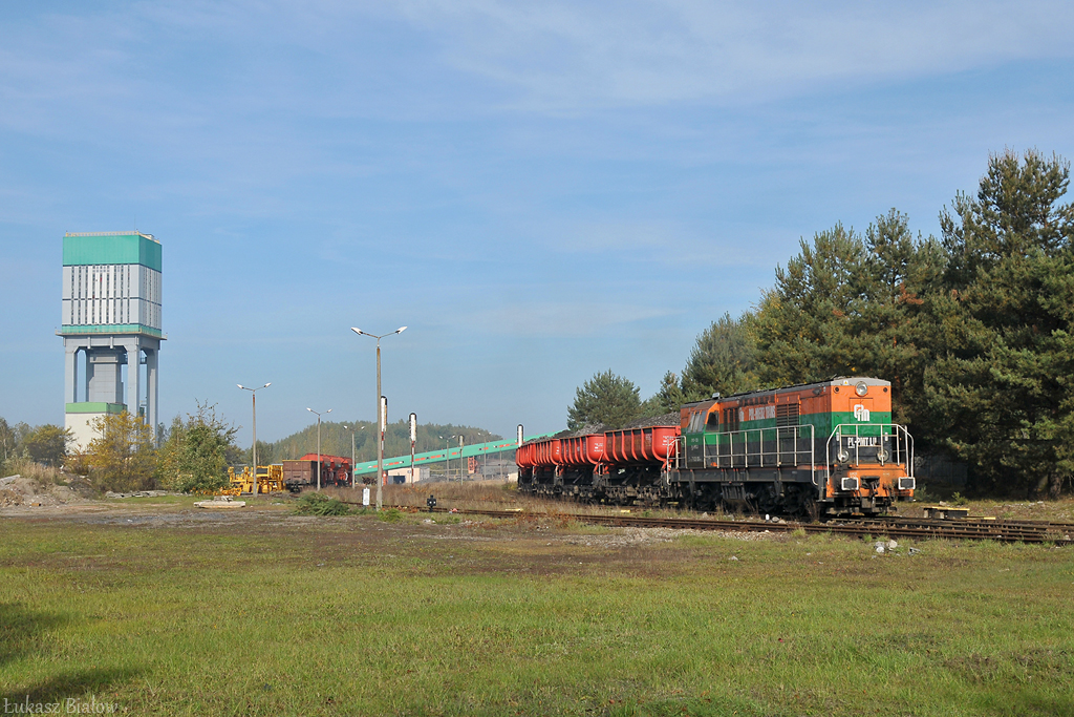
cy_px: 358
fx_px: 1432
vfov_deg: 28.1
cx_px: 537
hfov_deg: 41.1
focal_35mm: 48
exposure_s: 1/400
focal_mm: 32
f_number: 8
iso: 200
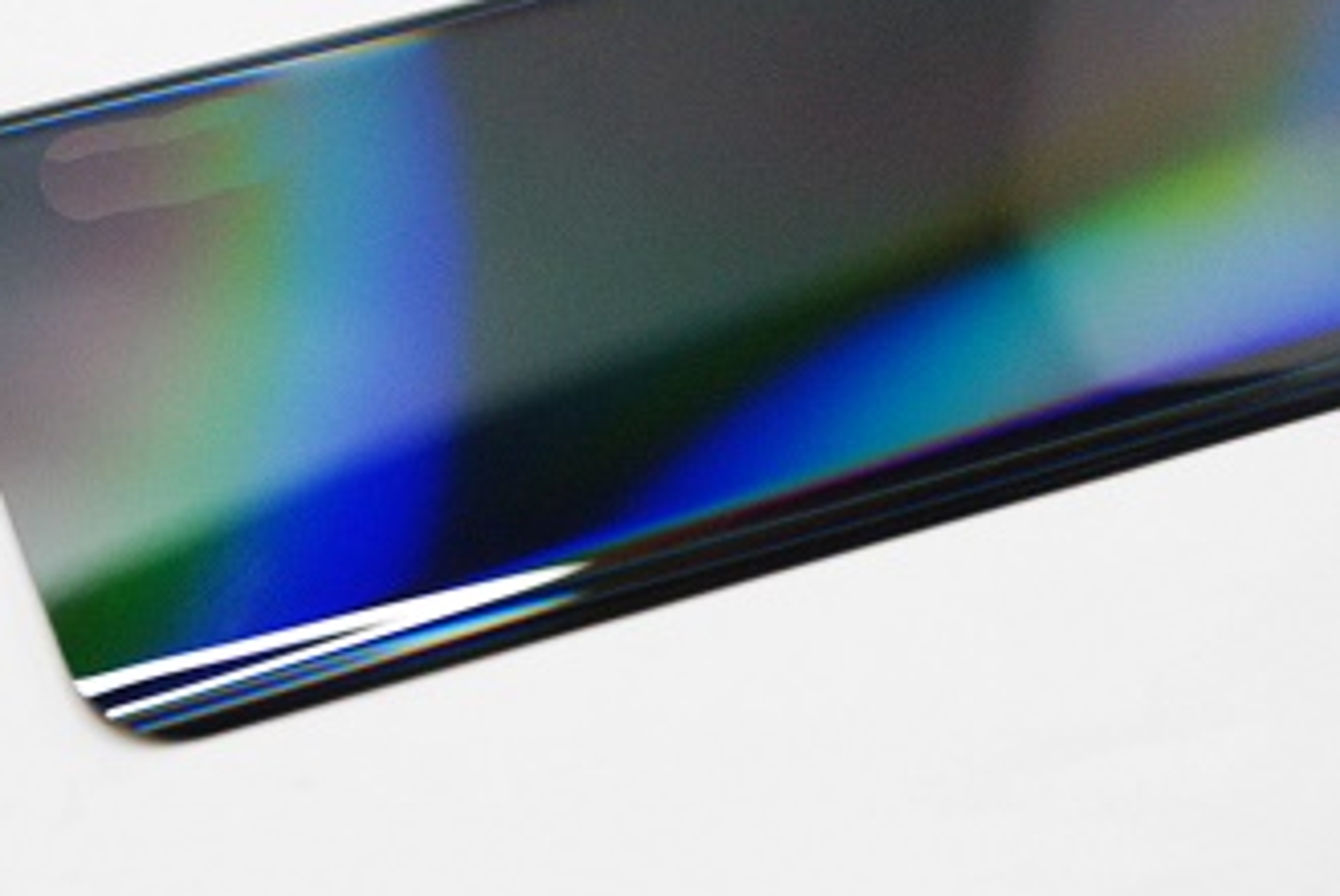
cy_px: 259
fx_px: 3949
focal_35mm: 106
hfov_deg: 19.2
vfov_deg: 12.9
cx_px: 788
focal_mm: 40
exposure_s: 1/320
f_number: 5.6
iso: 1600
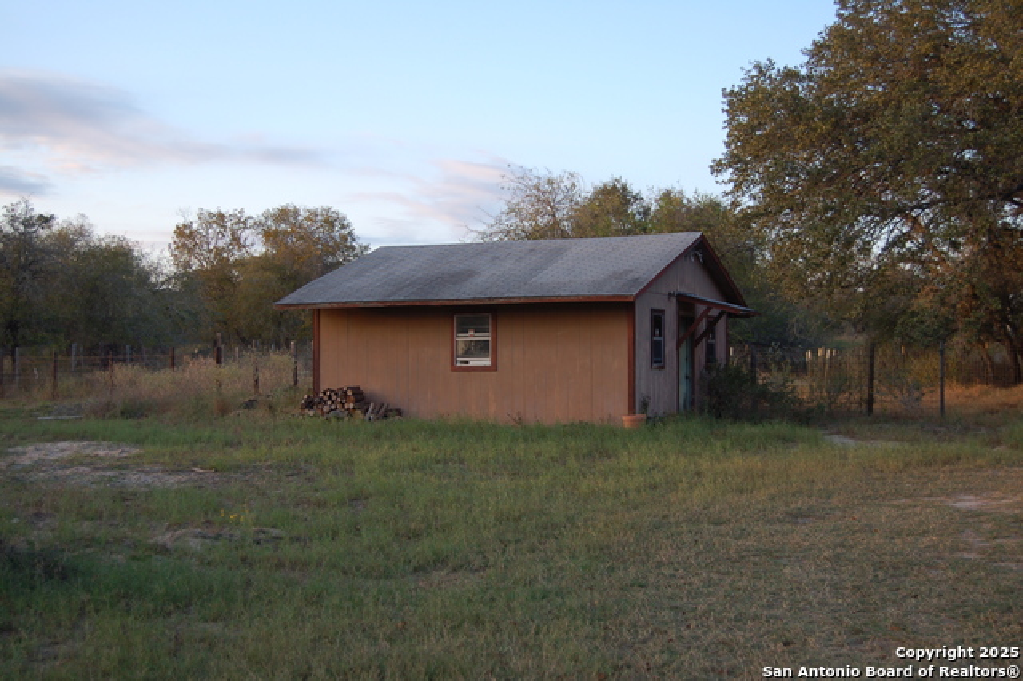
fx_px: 1321
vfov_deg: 28.9
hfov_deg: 42.3
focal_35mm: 46
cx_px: 512
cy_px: 340
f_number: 4.5
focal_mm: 31
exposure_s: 1/160
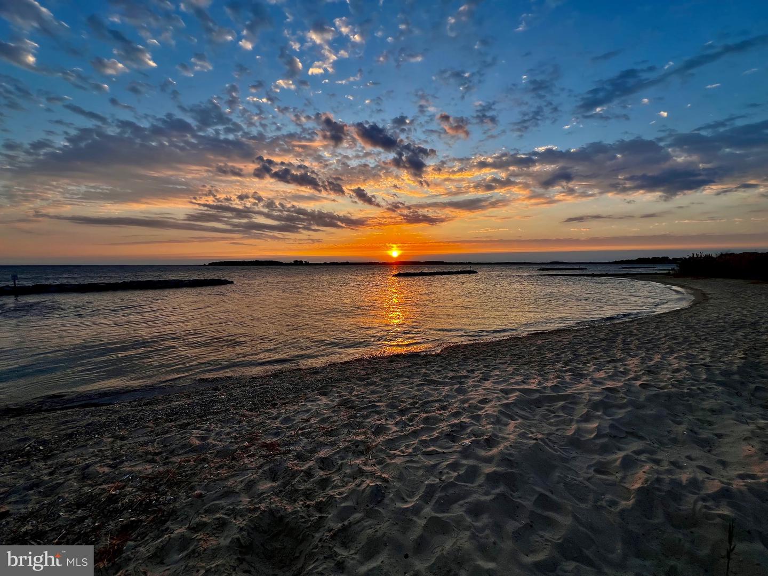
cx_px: 384
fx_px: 288
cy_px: 288
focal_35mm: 13
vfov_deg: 89.9
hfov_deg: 106.2
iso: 32
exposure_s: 1/485
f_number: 1.8
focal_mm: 1.57
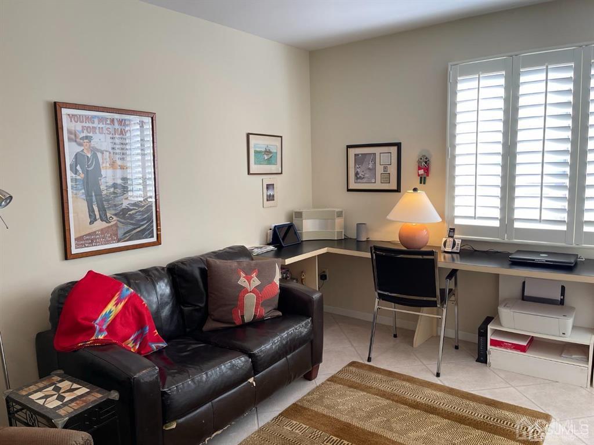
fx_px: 446
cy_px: 222
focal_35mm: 26
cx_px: 297
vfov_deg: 53.1
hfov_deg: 67.3
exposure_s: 1/120
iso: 100
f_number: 1.6
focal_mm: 5.1
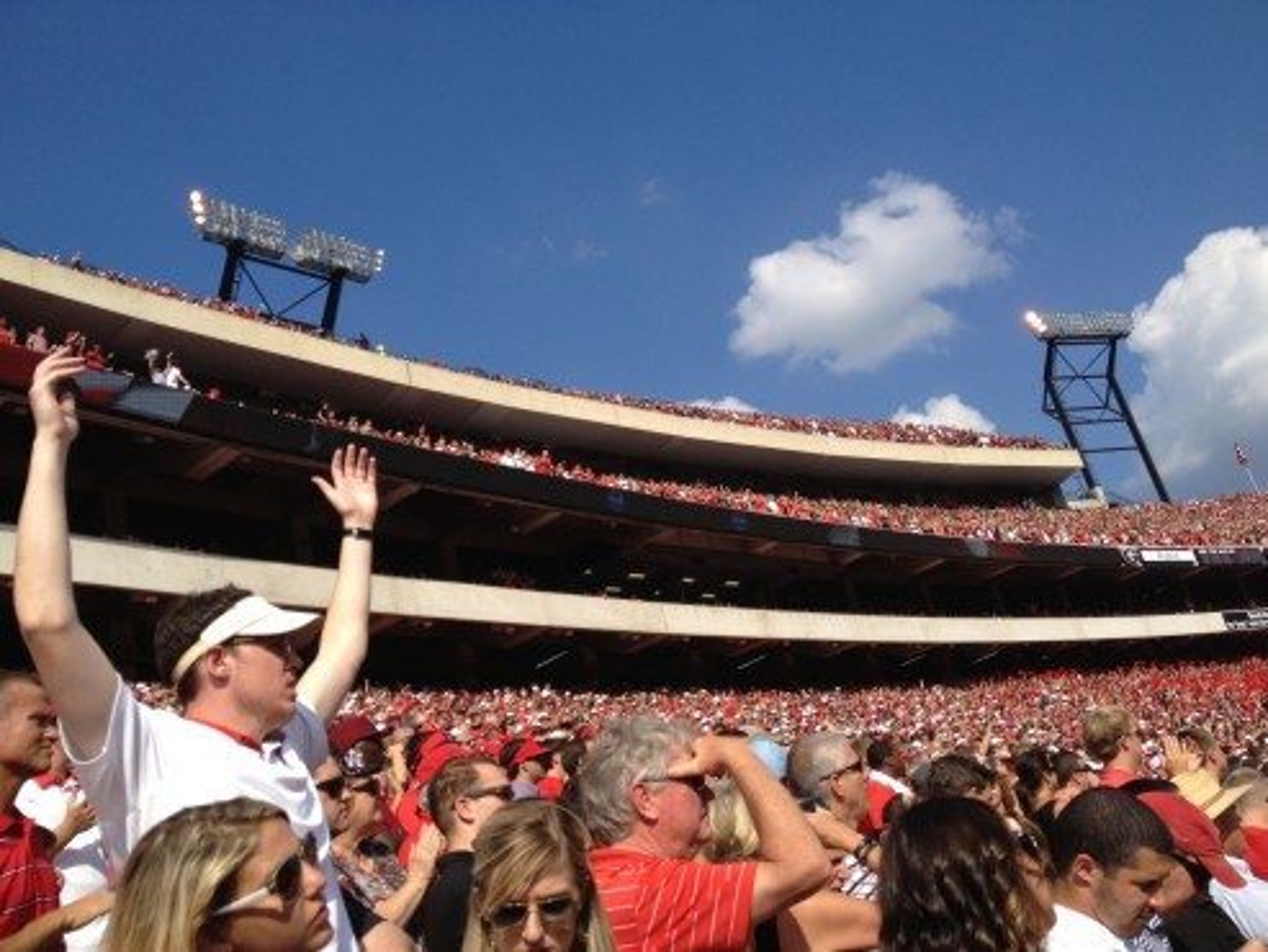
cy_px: 476
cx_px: 634
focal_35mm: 35
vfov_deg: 40.7
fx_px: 1282
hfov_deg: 52.6
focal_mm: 4.28
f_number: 2.4
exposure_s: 1/1972
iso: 50
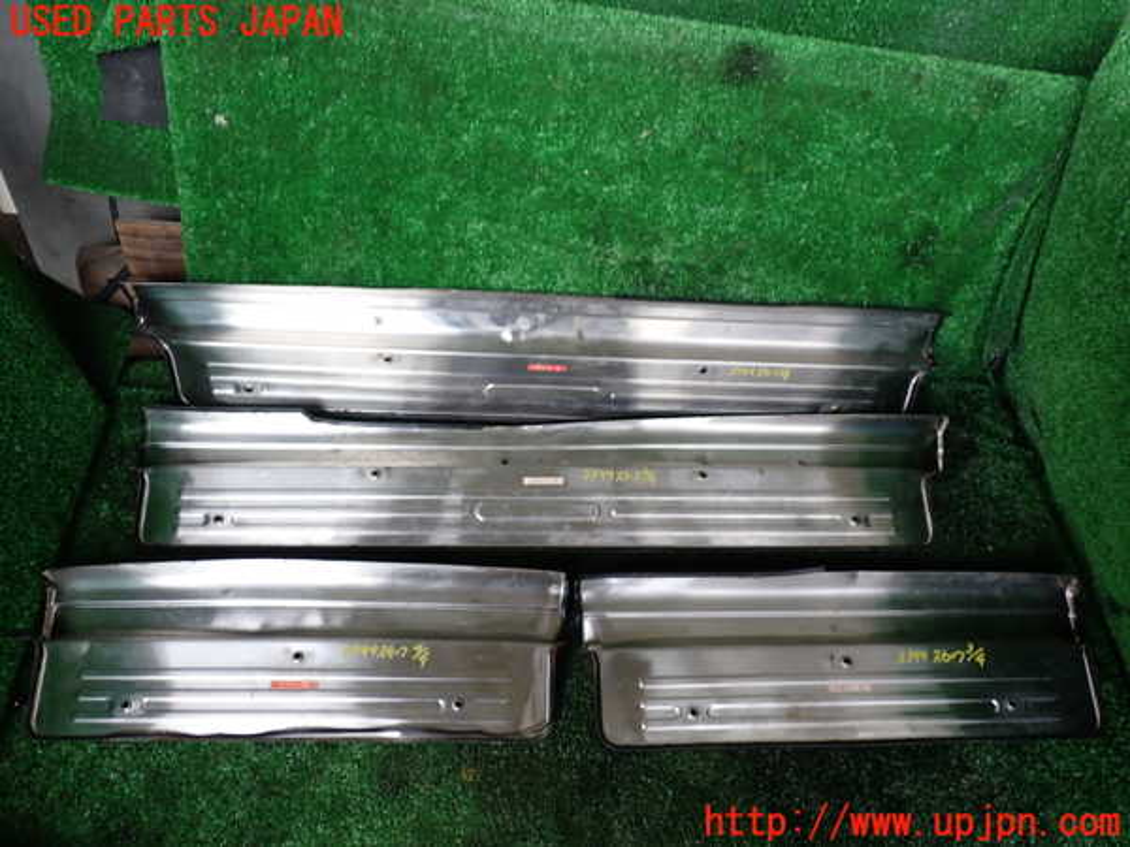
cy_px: 424
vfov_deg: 46.8
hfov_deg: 60.0
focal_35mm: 30
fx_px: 979
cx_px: 565
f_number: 2.3
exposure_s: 1/50
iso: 200
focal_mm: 5.4
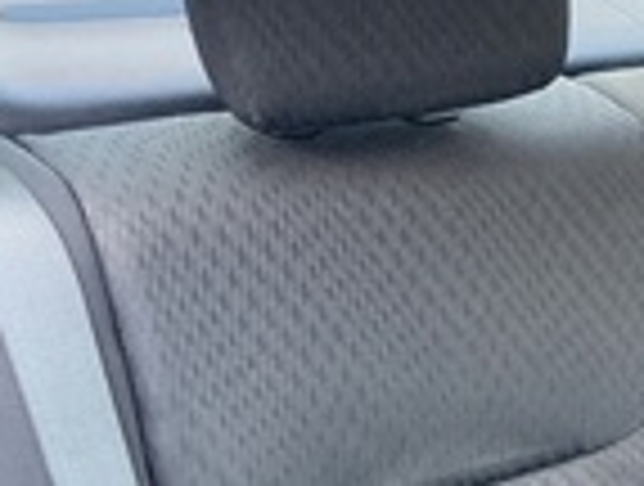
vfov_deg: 17.7
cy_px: 479
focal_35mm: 82
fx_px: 1529
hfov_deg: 22.2
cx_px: 739
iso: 250
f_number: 1.8
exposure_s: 1/60
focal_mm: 3.99
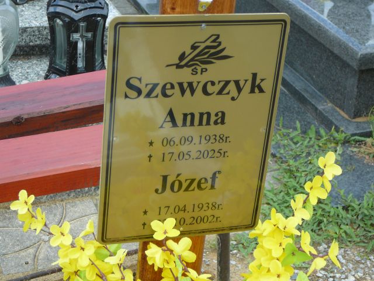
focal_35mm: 77
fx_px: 832
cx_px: 187
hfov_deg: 25.3
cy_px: 140
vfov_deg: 19.1
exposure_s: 1/200
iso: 80
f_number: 3.7
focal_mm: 11.5
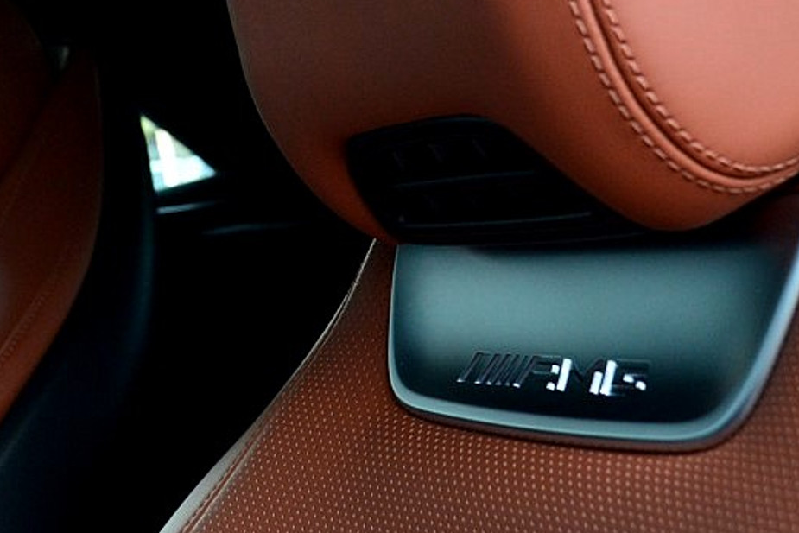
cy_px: 11
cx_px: 283
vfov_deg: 16.0
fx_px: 1865
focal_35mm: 84
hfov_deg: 24.1
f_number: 6.3
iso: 800
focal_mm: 27
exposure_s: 1/60
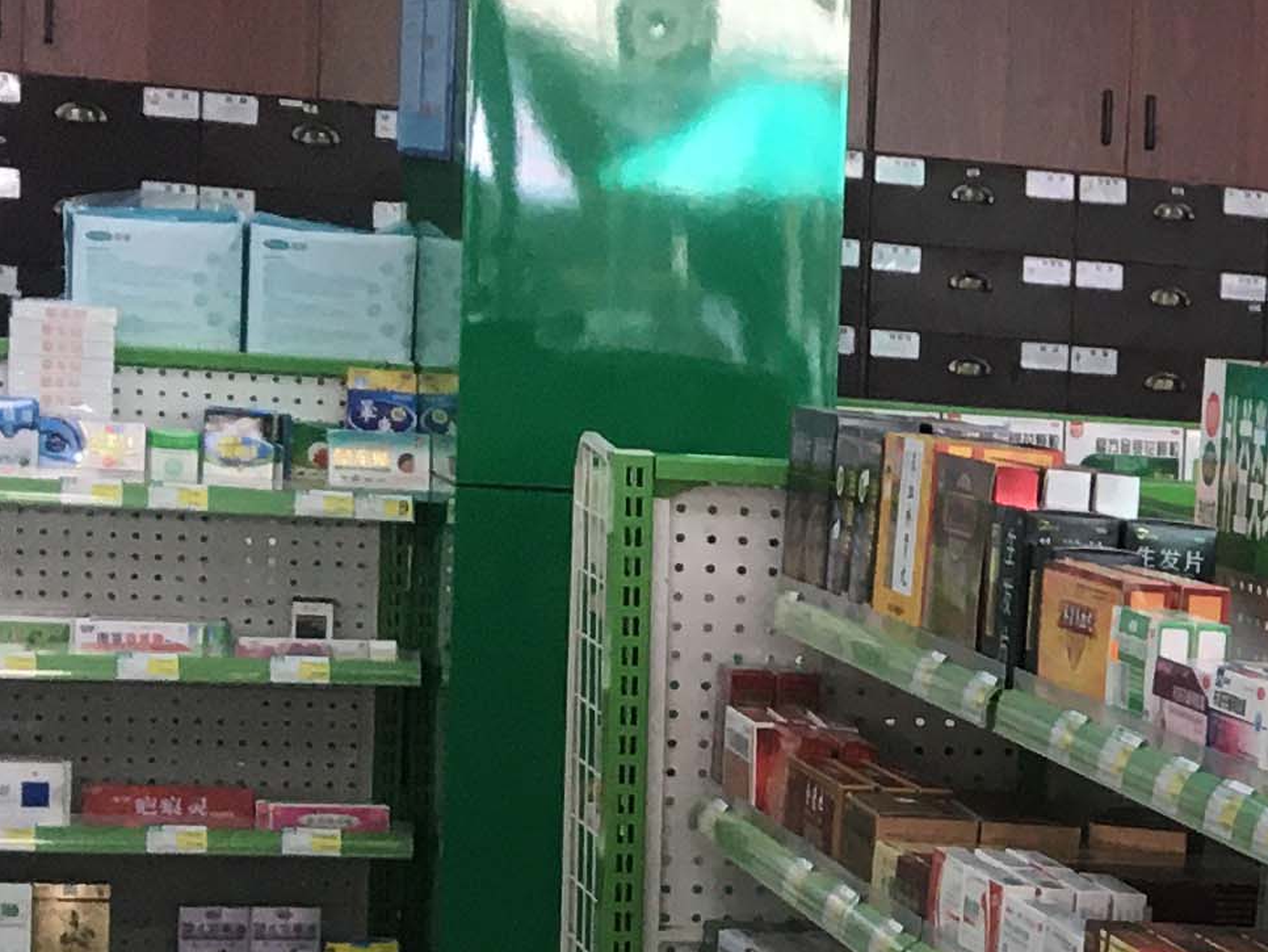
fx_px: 4433
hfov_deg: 14.2
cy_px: 868
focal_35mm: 121
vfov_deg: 12.2
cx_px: 2350
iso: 32
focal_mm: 4.15
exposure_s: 1/40
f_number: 2.2
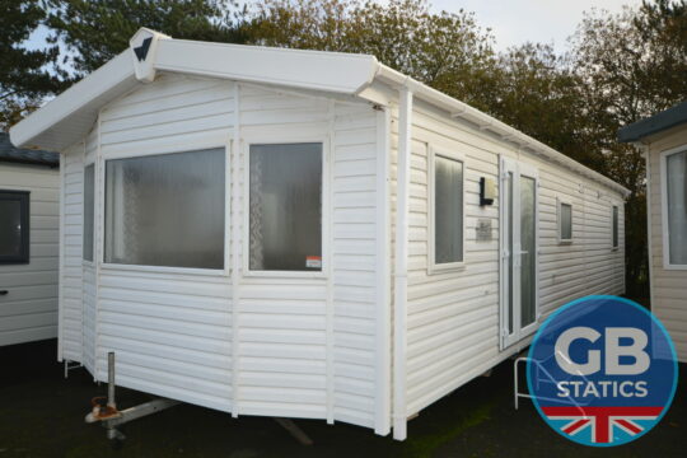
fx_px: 572
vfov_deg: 43.6
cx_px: 344
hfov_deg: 61.9
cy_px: 229
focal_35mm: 30
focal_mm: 20
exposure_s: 1/125
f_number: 5.6
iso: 110
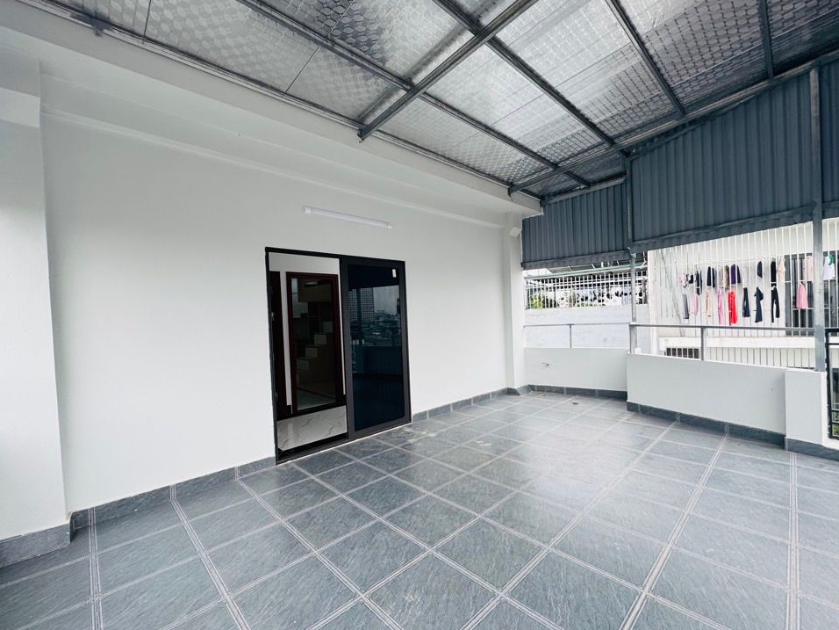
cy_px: 321
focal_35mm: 15
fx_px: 364
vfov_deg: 81.7
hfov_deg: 98.2
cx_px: 413
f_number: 2.2
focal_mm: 2.22
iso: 40
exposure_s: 1/204
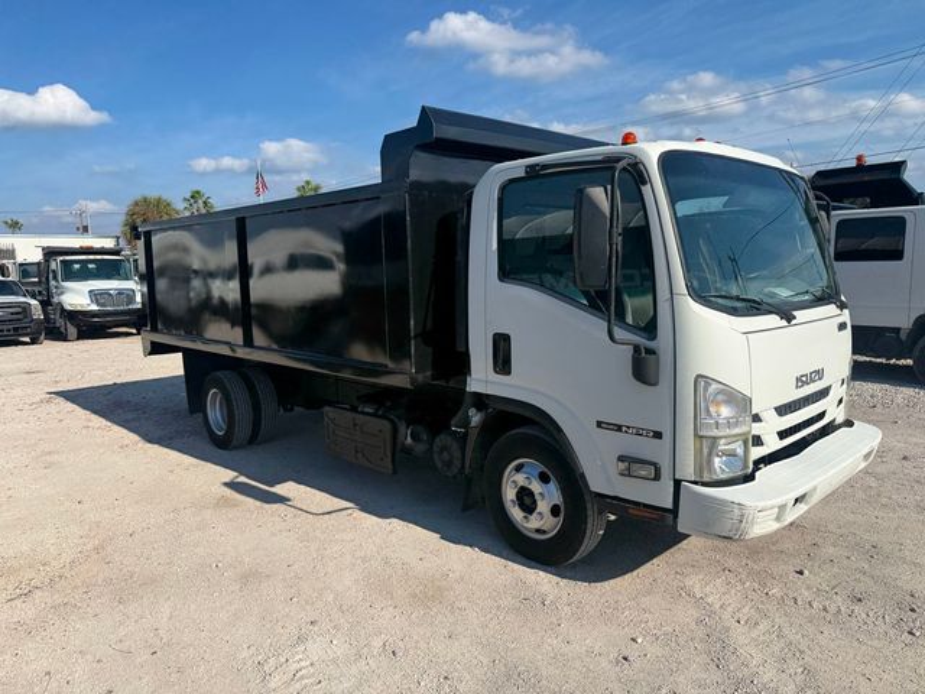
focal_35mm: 24
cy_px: 347
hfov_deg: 71.6
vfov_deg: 56.8
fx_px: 641
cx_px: 462
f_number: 1.78
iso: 80
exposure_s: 1/6173
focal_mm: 6.76
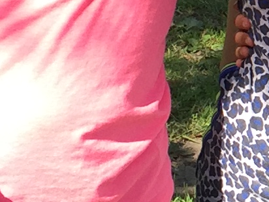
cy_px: -70
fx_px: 1787
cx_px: 658
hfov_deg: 7.9
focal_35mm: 230
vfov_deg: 6.4
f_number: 2.2
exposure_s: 1/549
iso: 32
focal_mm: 4.15
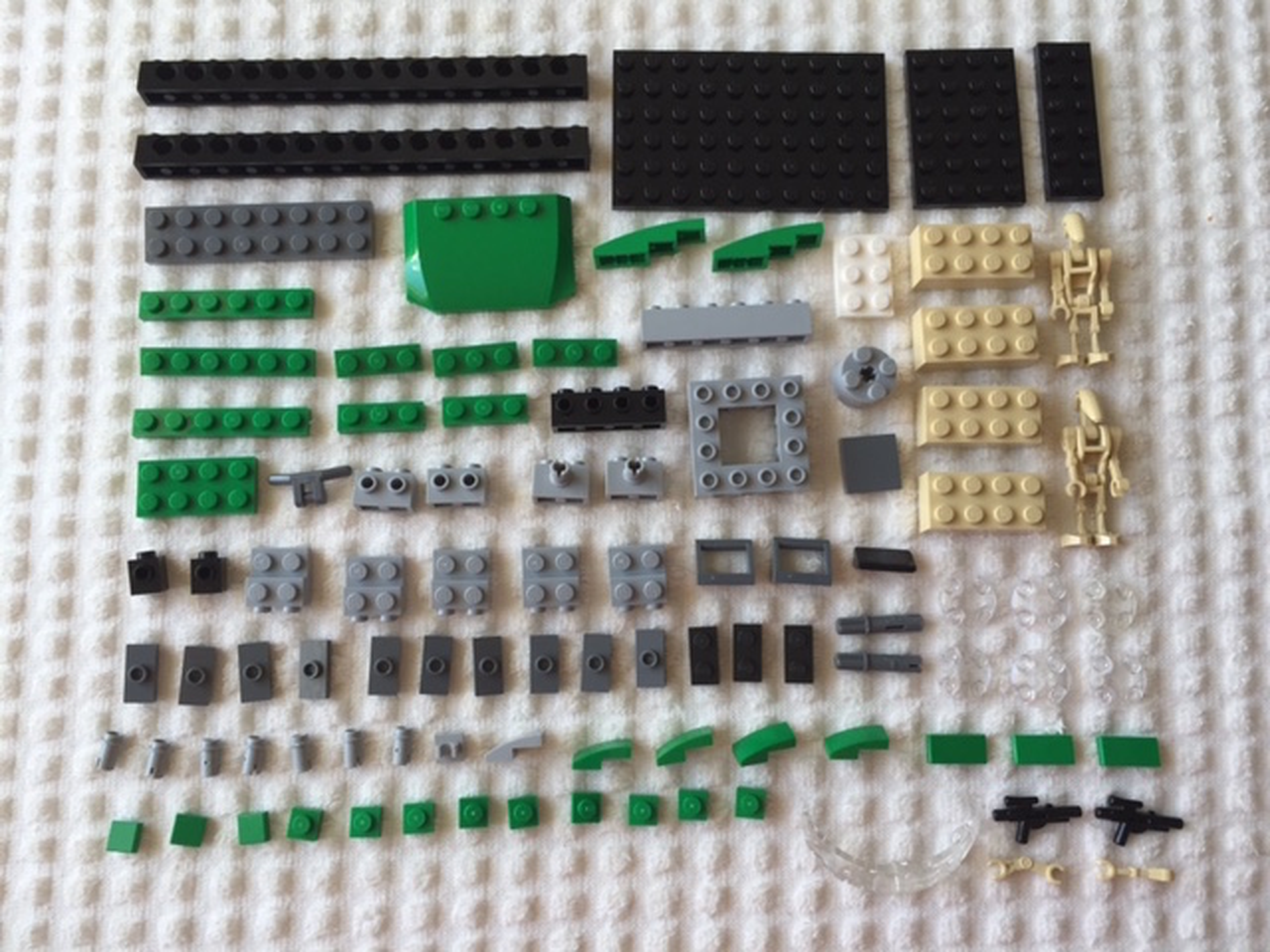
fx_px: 1064
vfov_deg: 48.2
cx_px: 635
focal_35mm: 29
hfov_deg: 61.7
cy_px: 476
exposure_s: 1/120
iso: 50
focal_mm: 4.15
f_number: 2.2
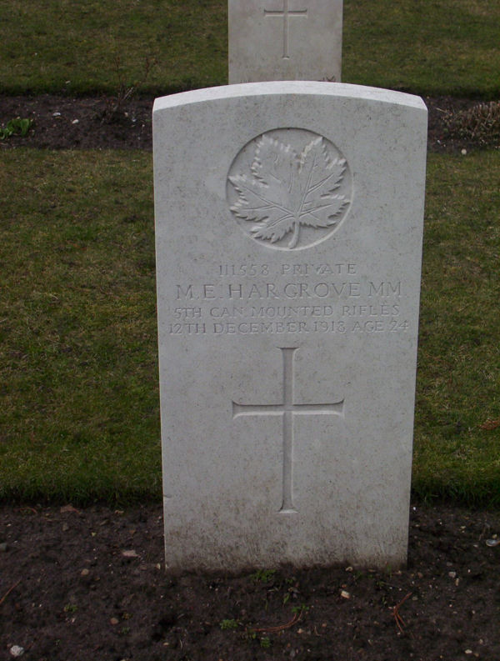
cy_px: 330
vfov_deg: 24.0
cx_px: 250
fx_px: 1551
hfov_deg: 18.3
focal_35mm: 81
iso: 100
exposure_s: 1/484
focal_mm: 10.76
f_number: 3.62
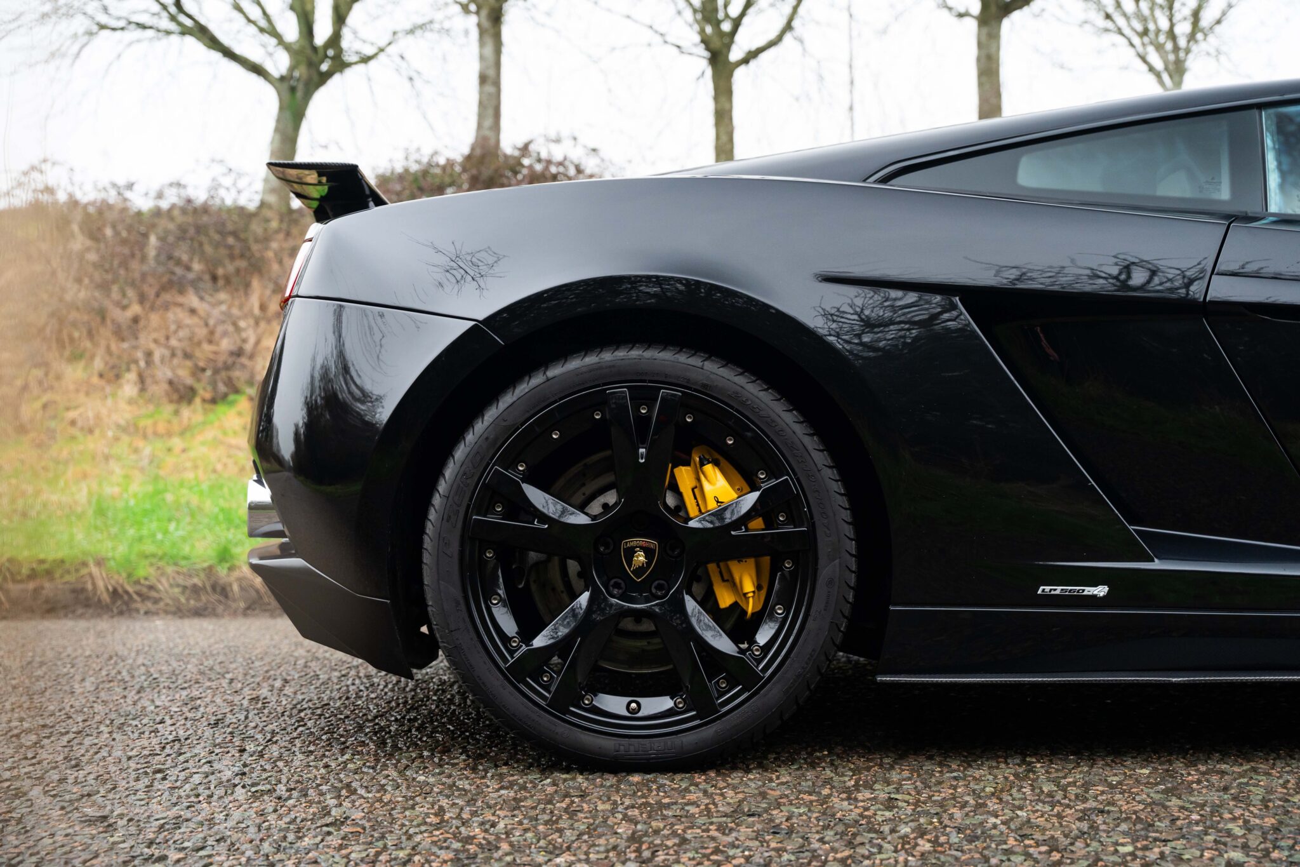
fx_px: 1534
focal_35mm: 42
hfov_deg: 45.9
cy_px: 434
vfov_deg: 31.5
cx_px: 650
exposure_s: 1/400
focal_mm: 42.5
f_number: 4
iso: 1250
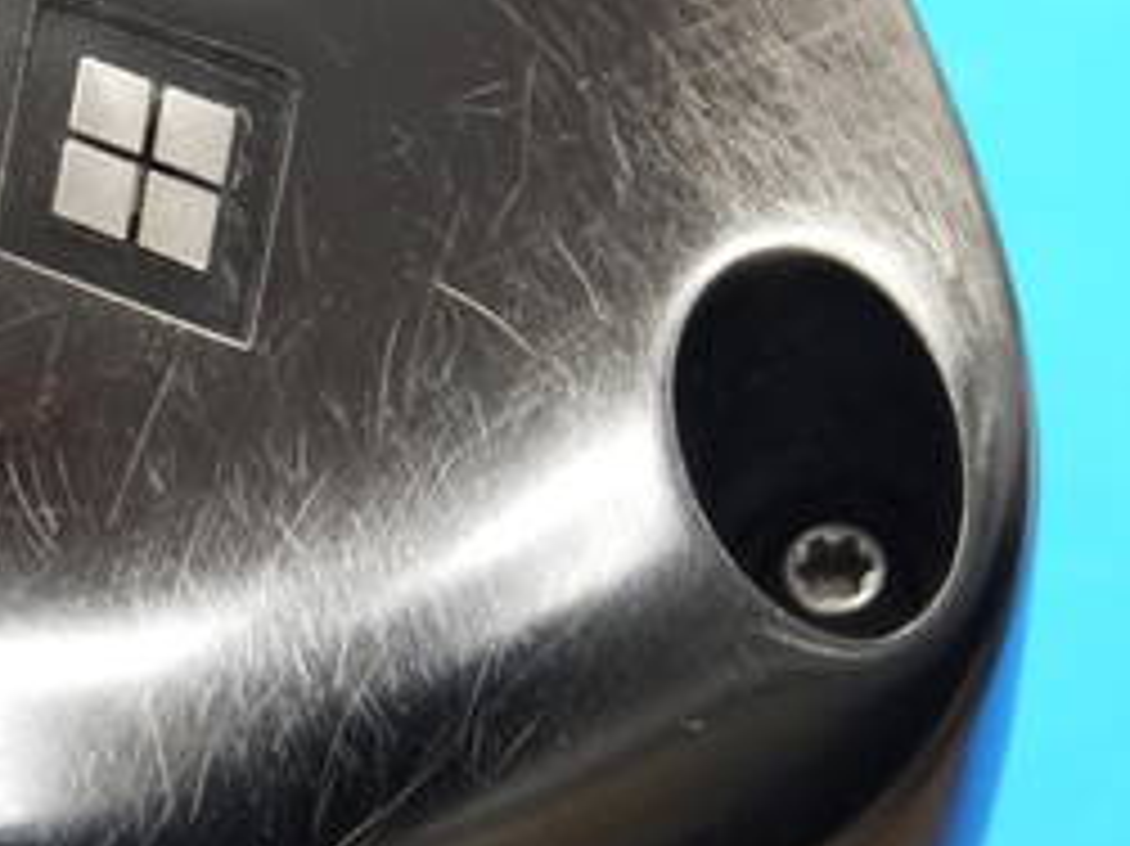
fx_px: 6982
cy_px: 176
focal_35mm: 214
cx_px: 212
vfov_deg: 6.9
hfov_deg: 9.2
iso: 800
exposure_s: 1/50
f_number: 5.6
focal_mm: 42
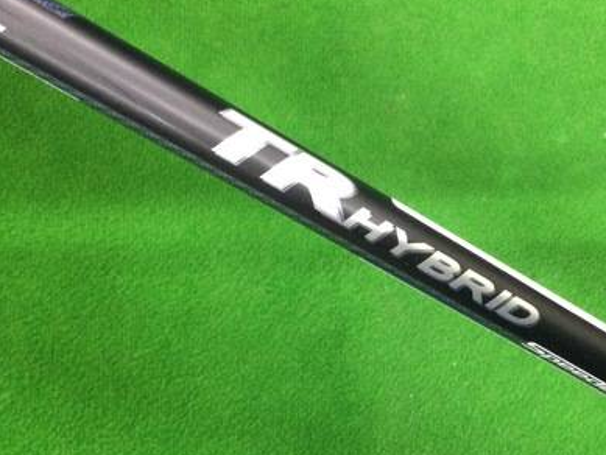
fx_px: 893
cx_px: 435
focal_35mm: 51
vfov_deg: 28.5
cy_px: 263
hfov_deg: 36.8
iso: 200
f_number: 2.4
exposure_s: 1/24
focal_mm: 3.3
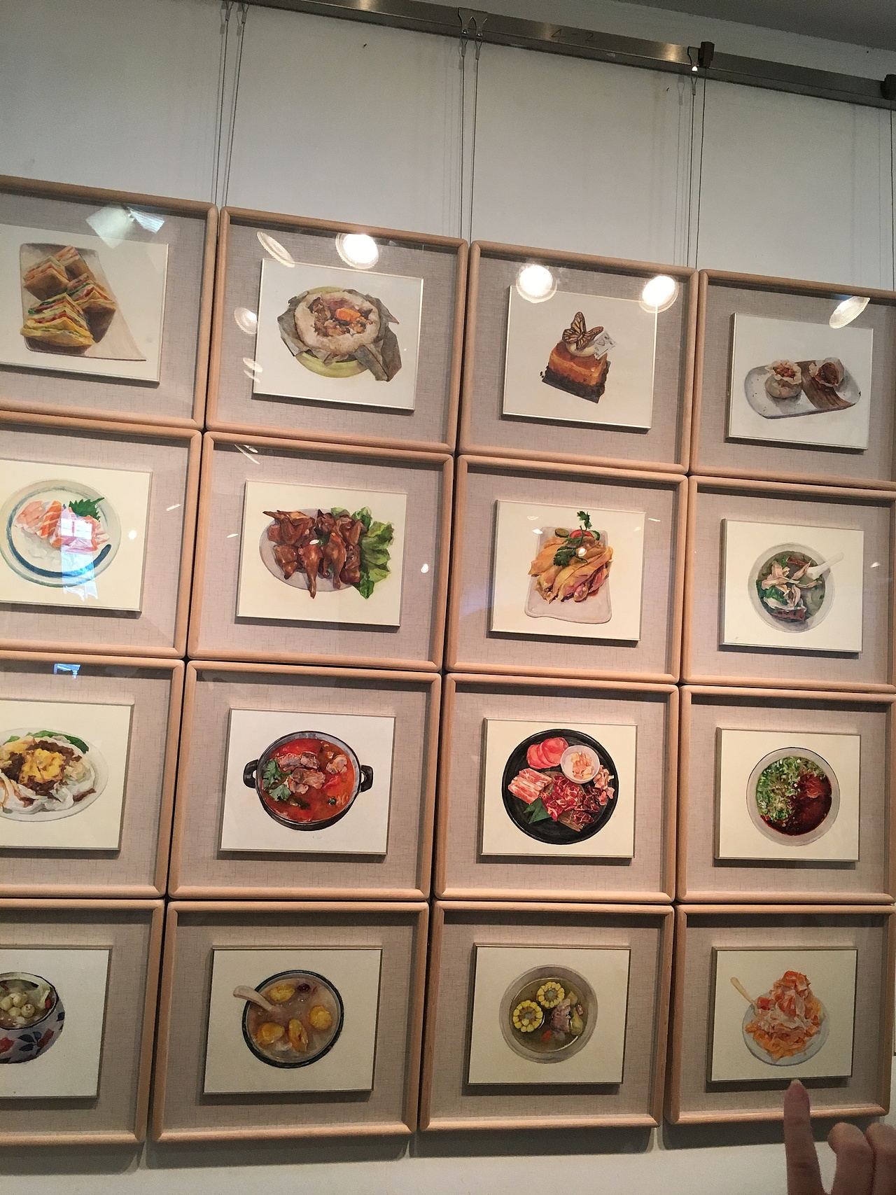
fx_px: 1001
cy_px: 598
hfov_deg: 48.2
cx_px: 448
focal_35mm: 29
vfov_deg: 61.7
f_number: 2.2
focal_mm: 4.15
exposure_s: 1/33
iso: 64
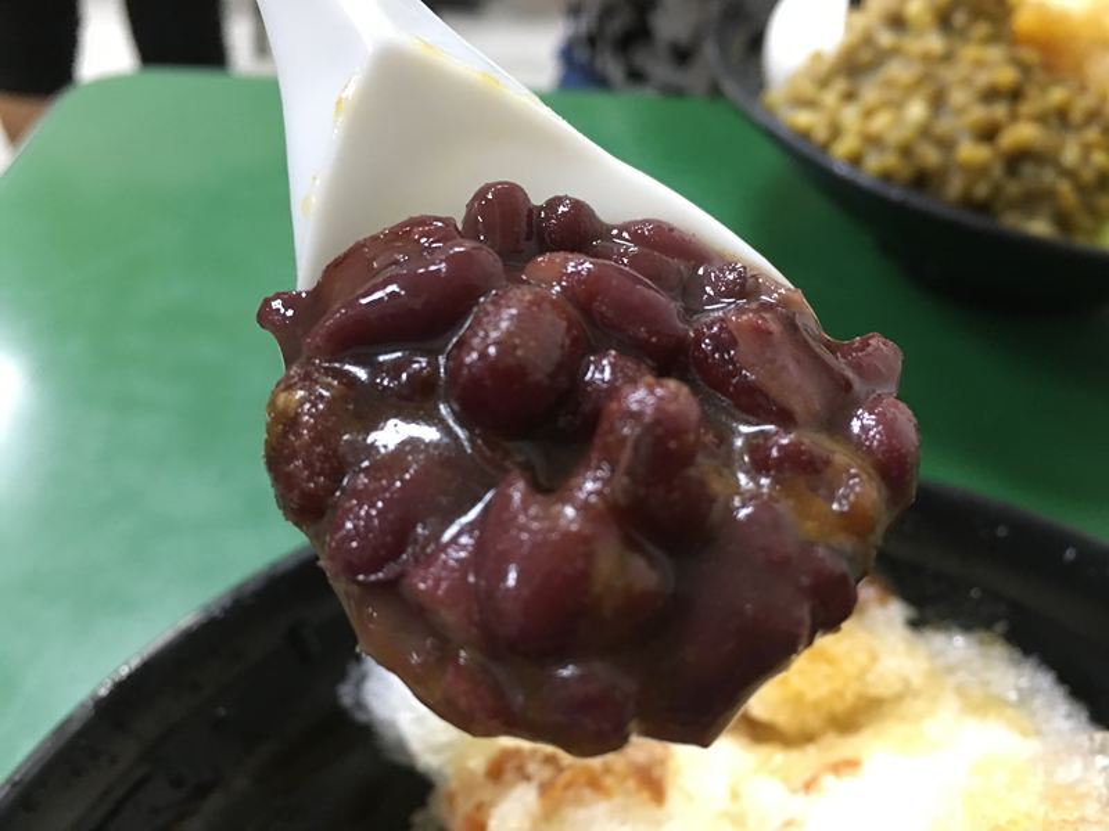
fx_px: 929
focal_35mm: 29
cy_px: 416
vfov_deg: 48.2
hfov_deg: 61.7
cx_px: 554
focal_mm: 4.15
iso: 100
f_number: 2.2
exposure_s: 1/15
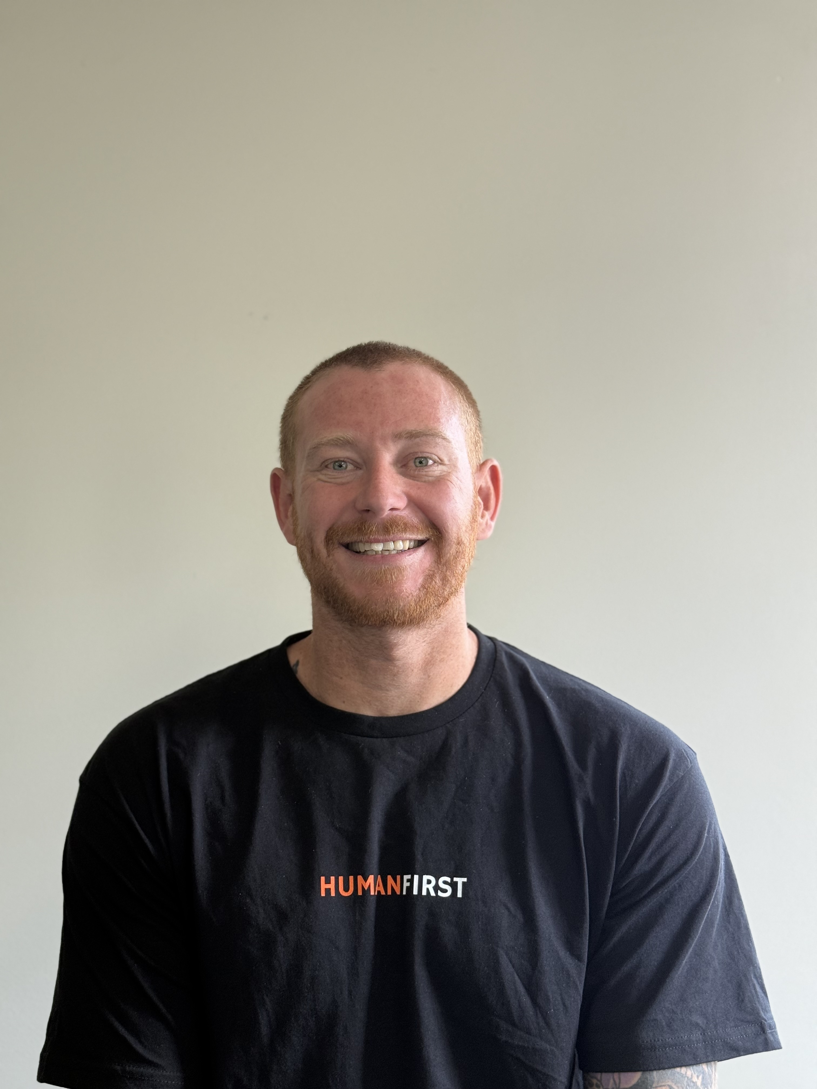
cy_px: 544
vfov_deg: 39.7
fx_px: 1511
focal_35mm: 48
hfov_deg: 30.3
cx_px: 408
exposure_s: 1/100
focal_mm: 6.76
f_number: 1.78
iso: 80
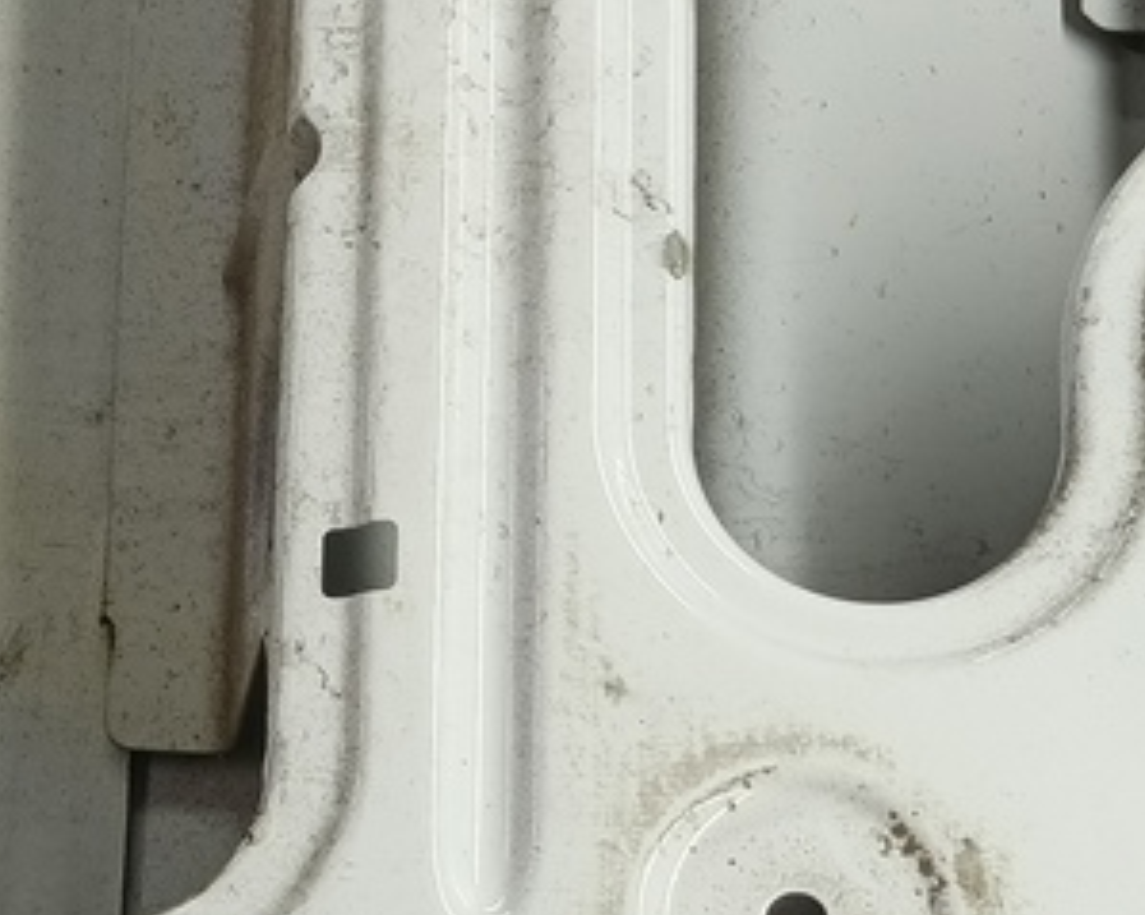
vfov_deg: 19.3
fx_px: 2608
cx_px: 505
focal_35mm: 77
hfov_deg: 24.7
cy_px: 911
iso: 146
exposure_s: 1/100
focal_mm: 4.11
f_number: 1.6
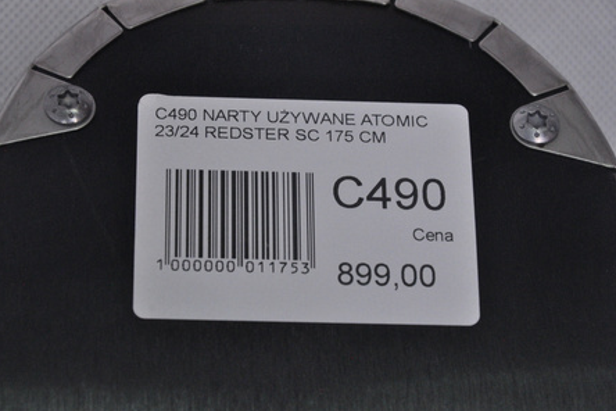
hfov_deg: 12.9
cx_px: 307
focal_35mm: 160
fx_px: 2729
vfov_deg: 8.6
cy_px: 205
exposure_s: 1/125
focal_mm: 105
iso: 3200
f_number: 9.5
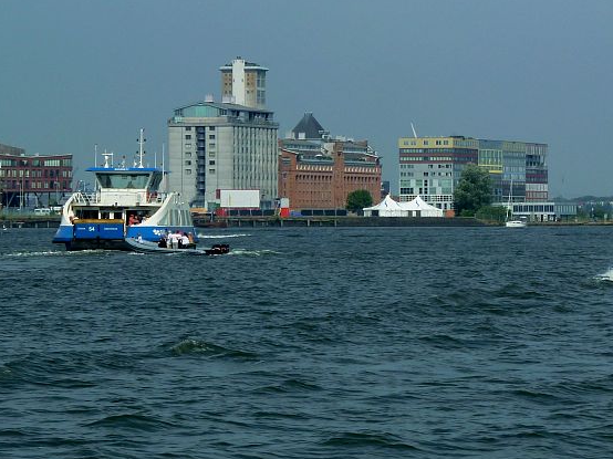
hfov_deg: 9.0
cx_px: 543
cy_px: 100
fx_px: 3894
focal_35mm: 220
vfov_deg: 6.7
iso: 80
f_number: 5.6
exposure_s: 1/500
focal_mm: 19.5
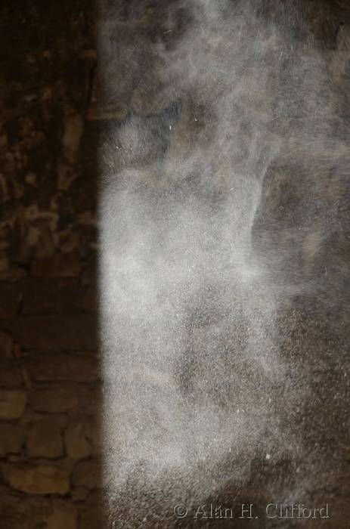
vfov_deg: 26.1
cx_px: 175
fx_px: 1144
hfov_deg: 17.4
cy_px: 264
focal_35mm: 78
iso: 320
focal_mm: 52
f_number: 4.8
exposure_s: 1/30
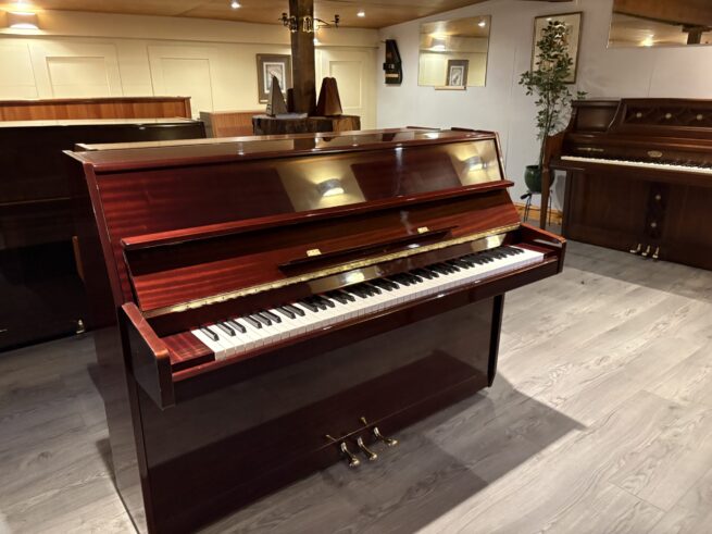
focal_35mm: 26
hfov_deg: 67.3
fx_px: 535
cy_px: 267
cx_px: 356
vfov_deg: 53.0
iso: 500
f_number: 1.6
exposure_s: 1/50
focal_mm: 5.96
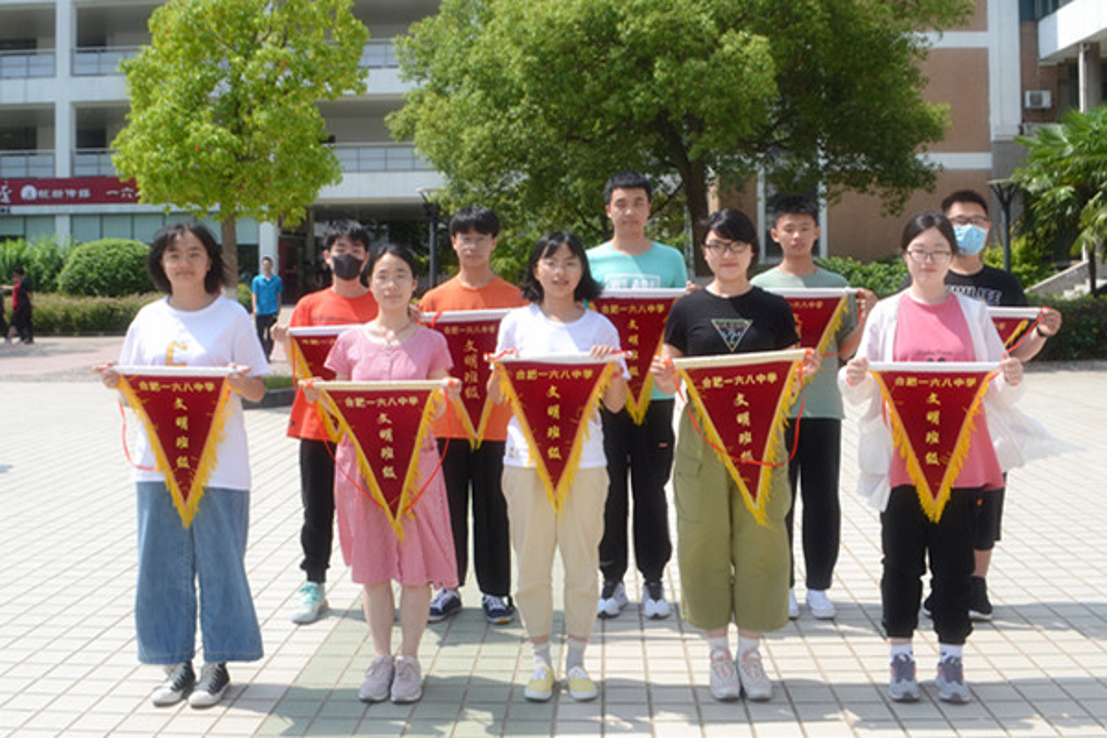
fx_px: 830
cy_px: 369
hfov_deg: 67.4
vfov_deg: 47.9
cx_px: 554
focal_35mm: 27
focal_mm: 18
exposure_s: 1/250
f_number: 8
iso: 100
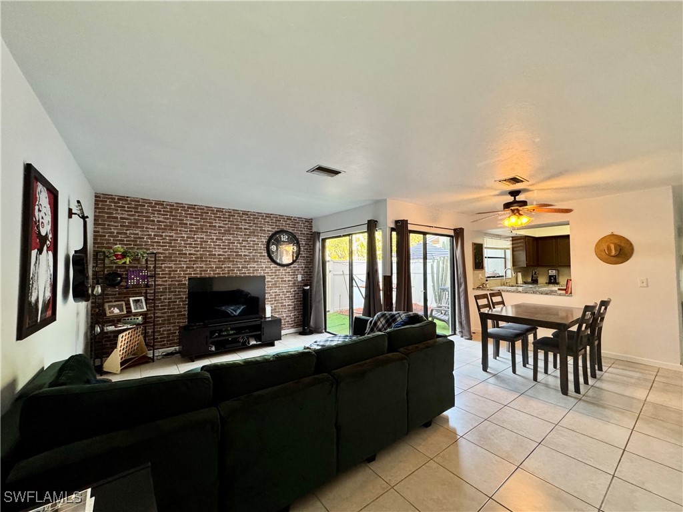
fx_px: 276
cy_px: 256
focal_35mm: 14
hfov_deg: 102.1
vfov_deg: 85.7
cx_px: 342
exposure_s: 1/60
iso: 320
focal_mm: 2.22
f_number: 2.2
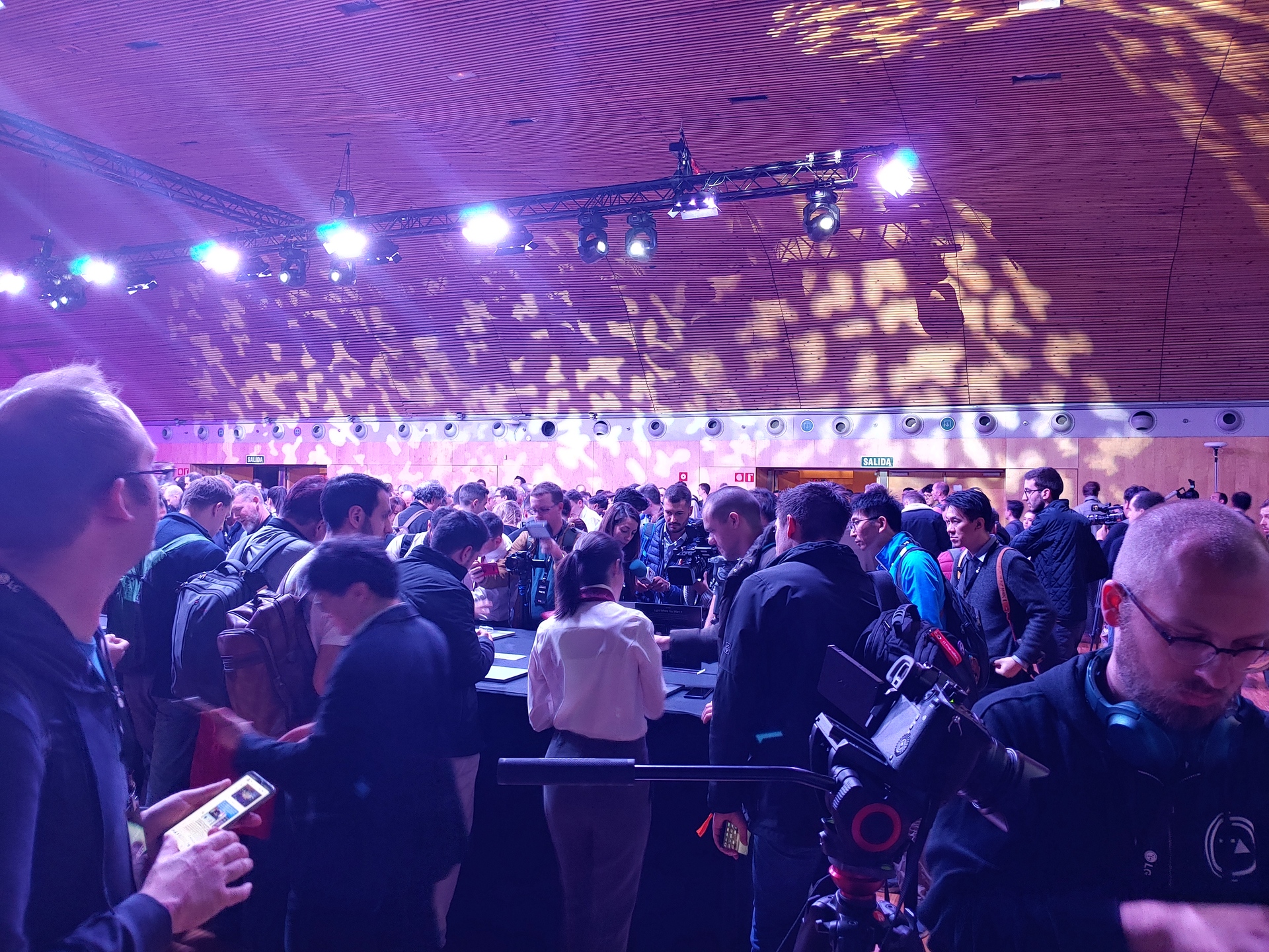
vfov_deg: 36.0
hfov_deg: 46.8
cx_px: 634
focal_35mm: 40
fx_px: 1466
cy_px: 476
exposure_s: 1/30
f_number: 1.5
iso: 200
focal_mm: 4.23
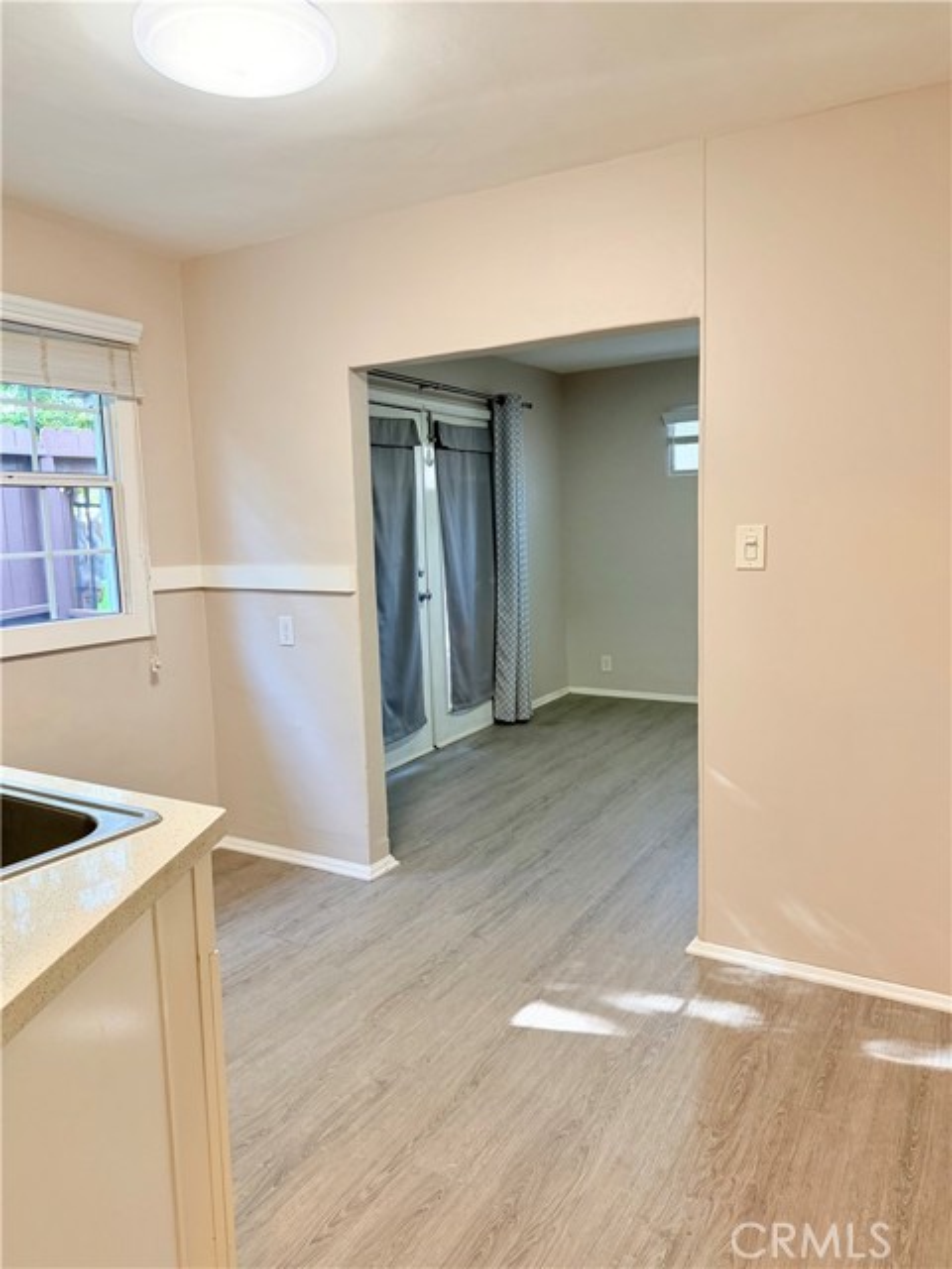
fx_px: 880
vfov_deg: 71.6
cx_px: 476
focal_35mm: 24
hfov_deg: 56.8
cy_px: 634
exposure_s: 1/120
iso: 250
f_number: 1.78
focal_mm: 6.76
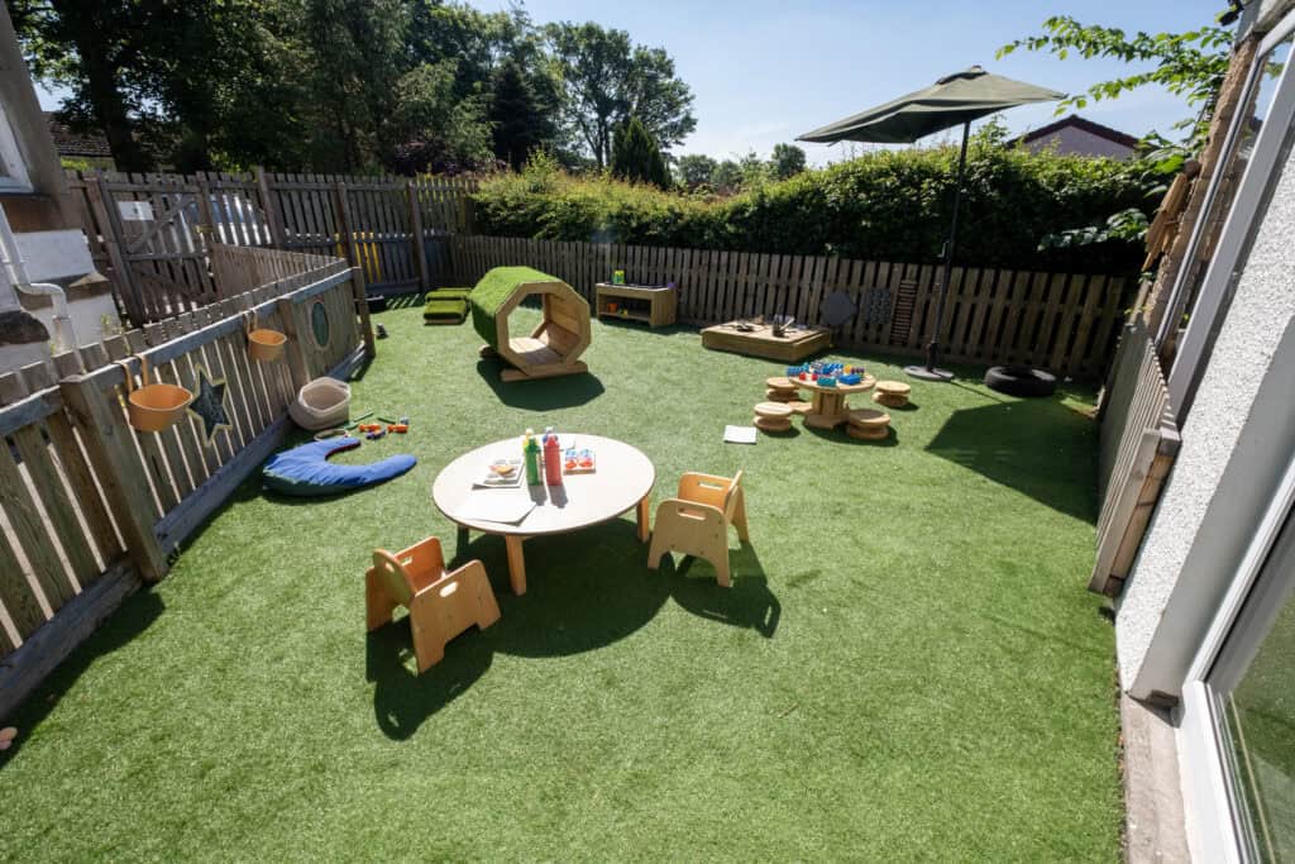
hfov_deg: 100.4
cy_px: 432
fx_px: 540
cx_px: 648
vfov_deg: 77.3
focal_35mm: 15
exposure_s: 1/160
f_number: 8
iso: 125
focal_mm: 10
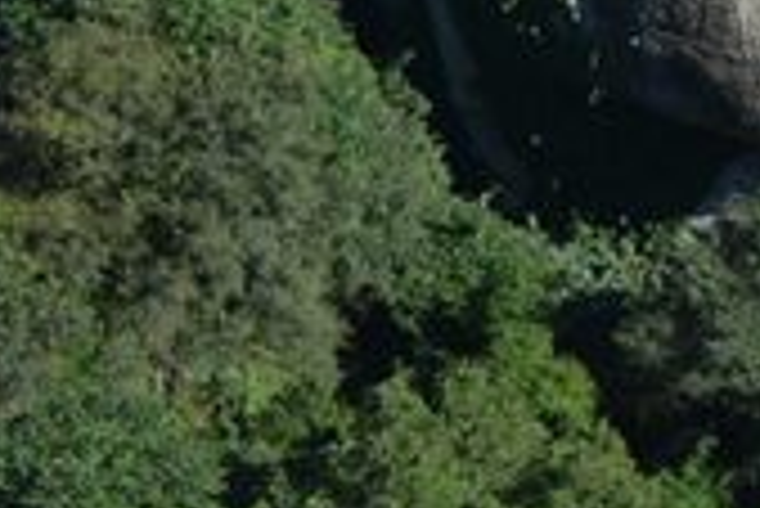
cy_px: -708
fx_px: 6127
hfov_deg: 6.7
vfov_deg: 4.6
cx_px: 1848
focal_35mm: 290
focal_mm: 32
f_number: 8
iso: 200
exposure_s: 1/500
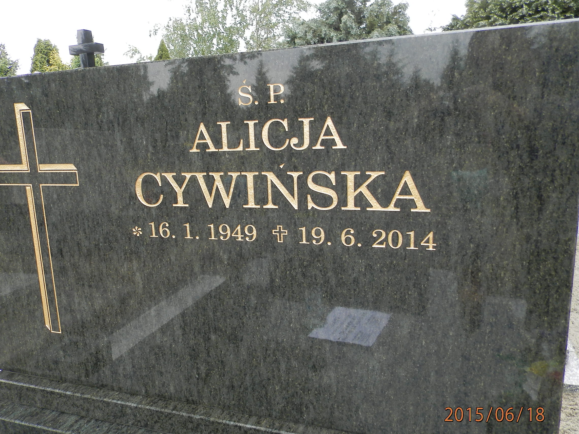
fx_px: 468
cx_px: 260
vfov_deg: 49.7
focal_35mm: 28
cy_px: 223
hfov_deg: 63.3
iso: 80
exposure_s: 1/50
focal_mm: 4.5
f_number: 3.1
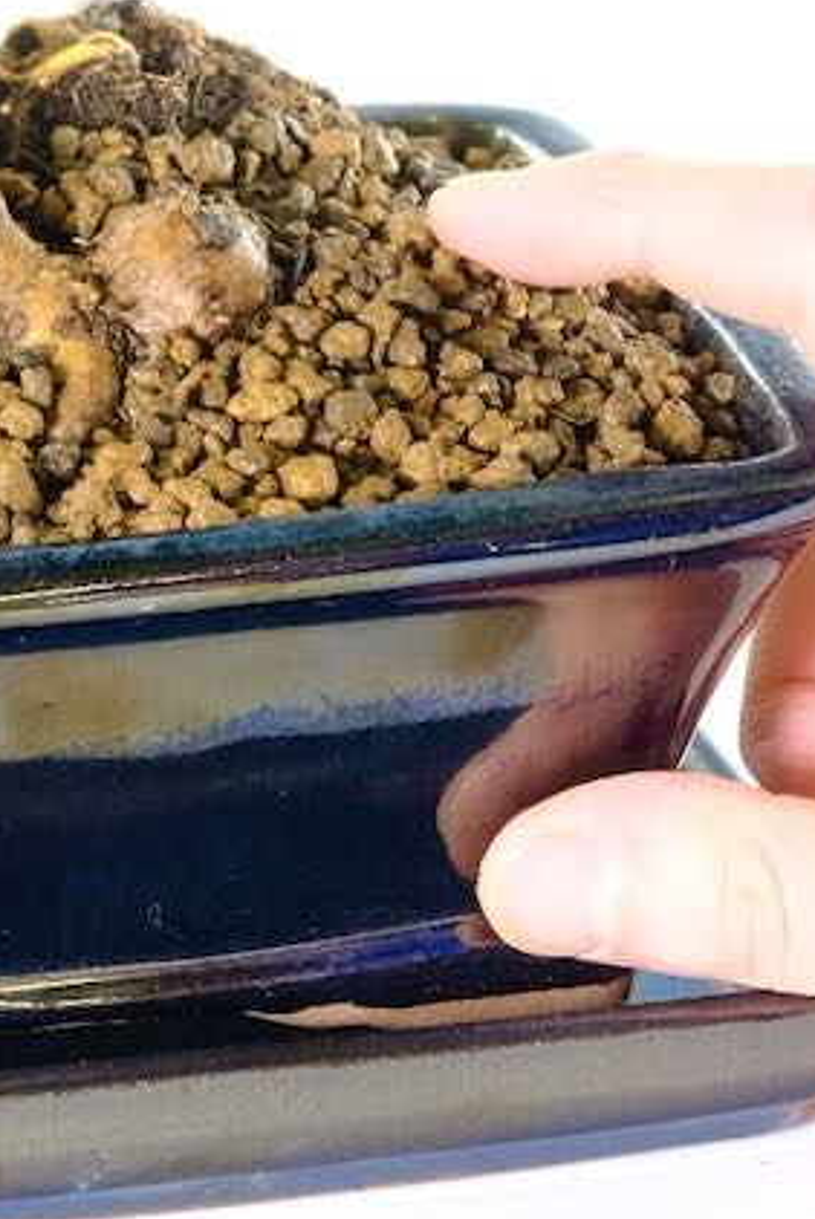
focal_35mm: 288
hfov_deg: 4.8
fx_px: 9763
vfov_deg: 7.1
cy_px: -341
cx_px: -87
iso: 2500
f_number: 8
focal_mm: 63
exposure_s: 1/20
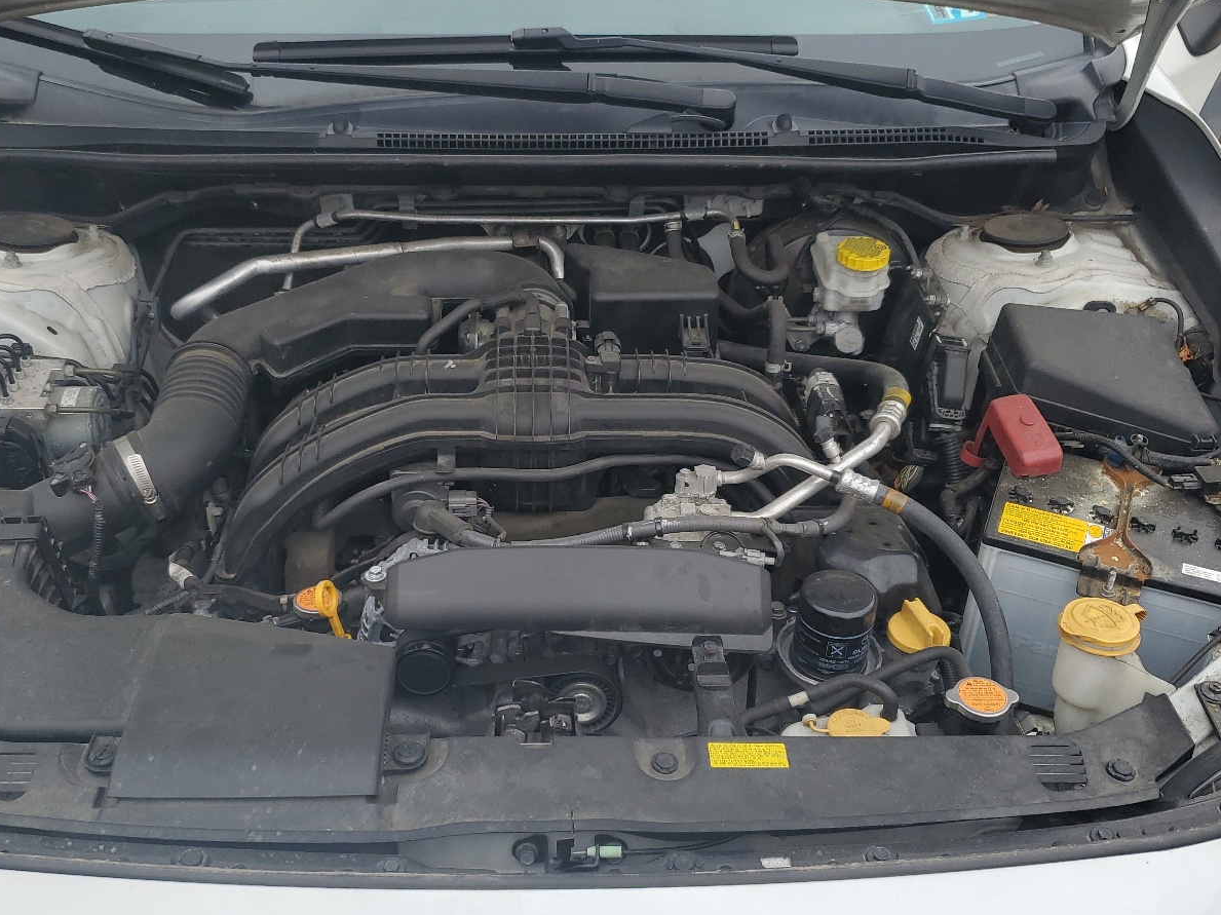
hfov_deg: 52.5
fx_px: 1234
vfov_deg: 40.6
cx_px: 532
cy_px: 516
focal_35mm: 35
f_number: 1.5
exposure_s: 1/714
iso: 50
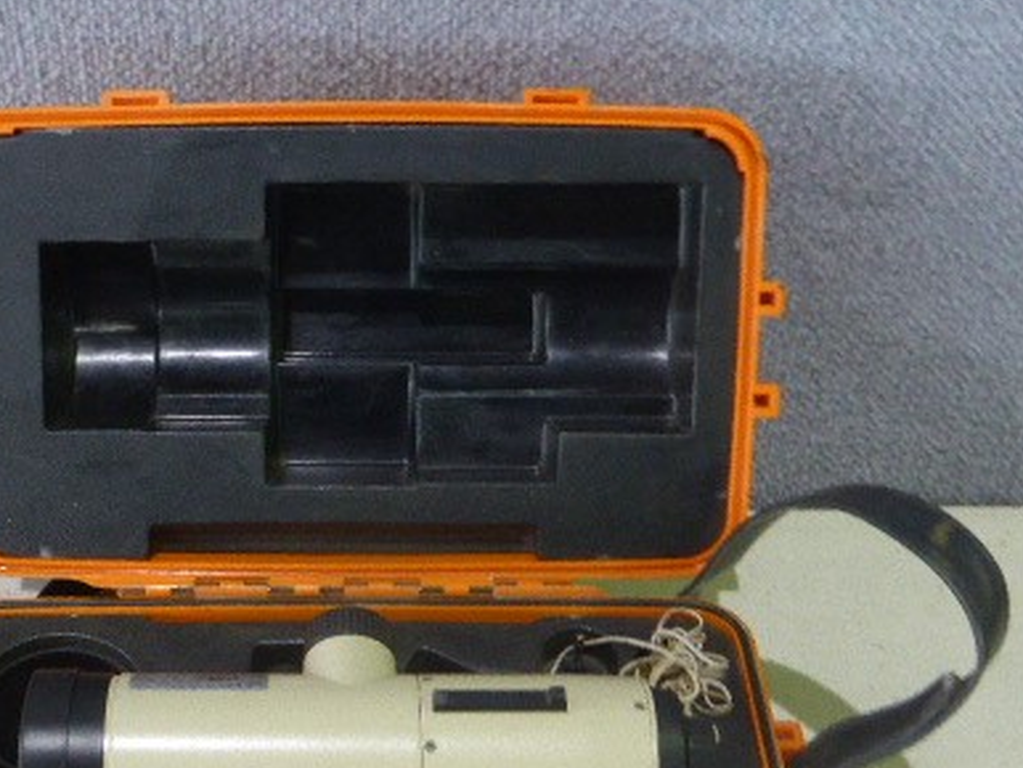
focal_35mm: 58
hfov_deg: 32.8
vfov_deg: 24.9
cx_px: 313
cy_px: 606
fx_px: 1715
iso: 400
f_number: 3.7
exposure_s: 1/13
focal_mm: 6.1
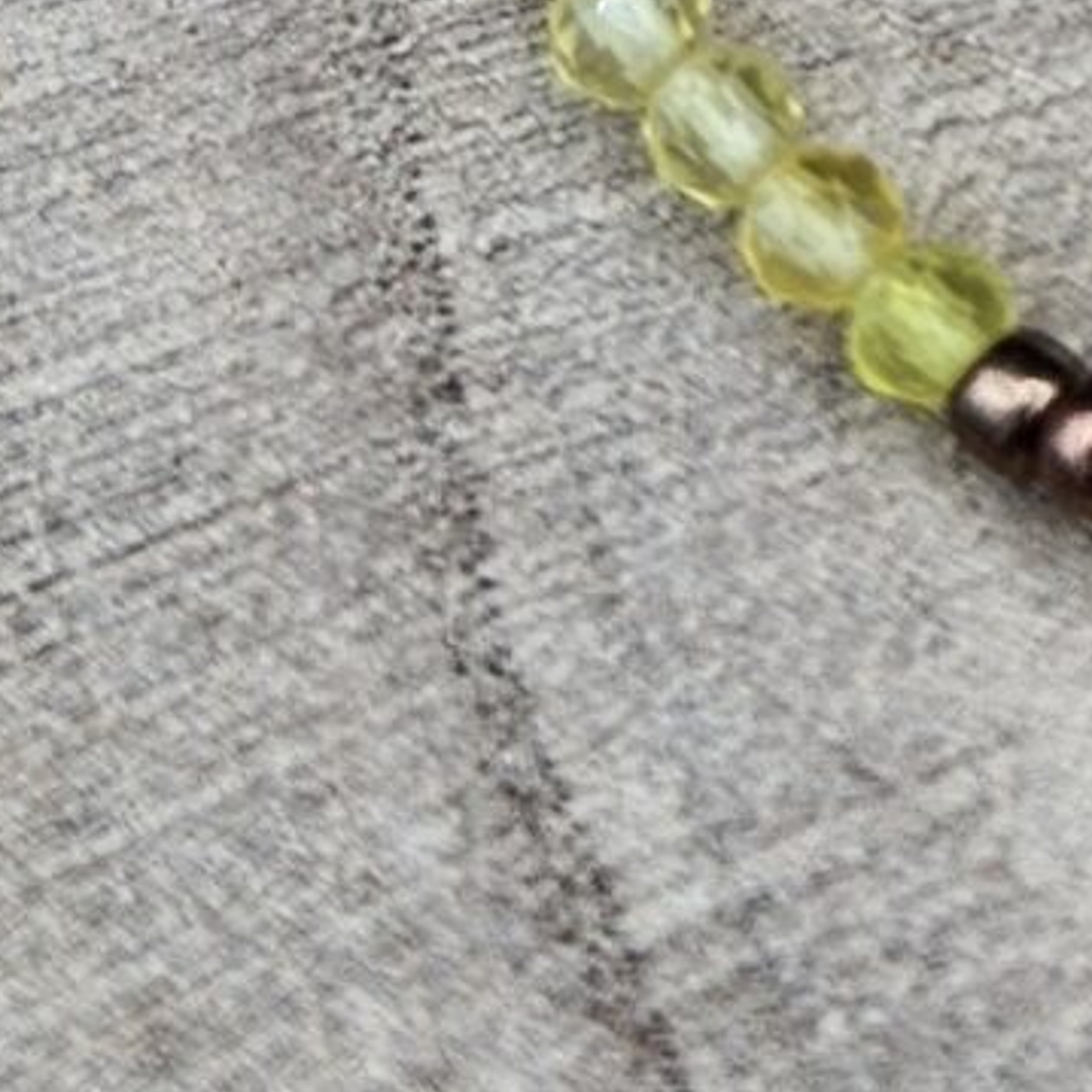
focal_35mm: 145
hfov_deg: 11.1
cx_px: 2071
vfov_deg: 11.1
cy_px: -989
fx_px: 5175
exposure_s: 1/348
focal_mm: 5.4
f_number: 1.8
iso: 25
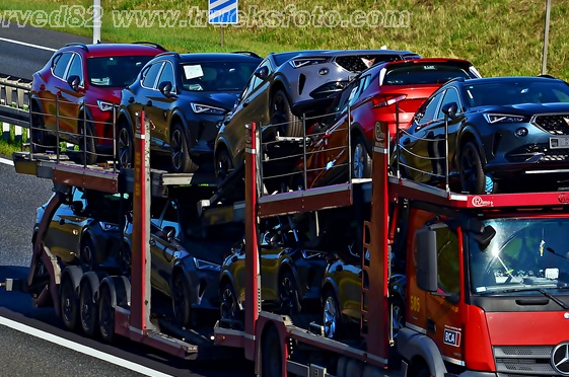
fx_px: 6244
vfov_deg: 3.5
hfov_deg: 5.2
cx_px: 331
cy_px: 243
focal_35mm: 396
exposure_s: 1/800
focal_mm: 185
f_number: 8
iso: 100
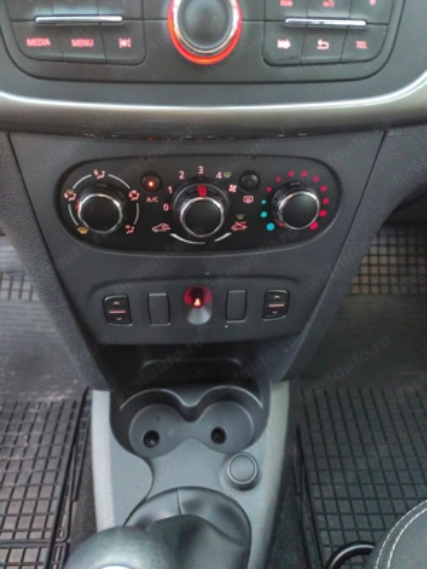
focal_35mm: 23
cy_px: 284
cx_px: 214
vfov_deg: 73.9
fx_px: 378
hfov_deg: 58.9
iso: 3550
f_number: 1.65
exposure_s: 1/100
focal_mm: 6.19
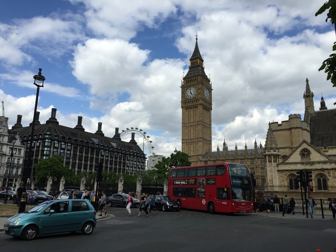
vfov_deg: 48.2
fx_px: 281
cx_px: 168
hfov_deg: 61.7
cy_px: 126
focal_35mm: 29
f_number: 2.2
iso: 32
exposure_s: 1/2083
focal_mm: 4.15
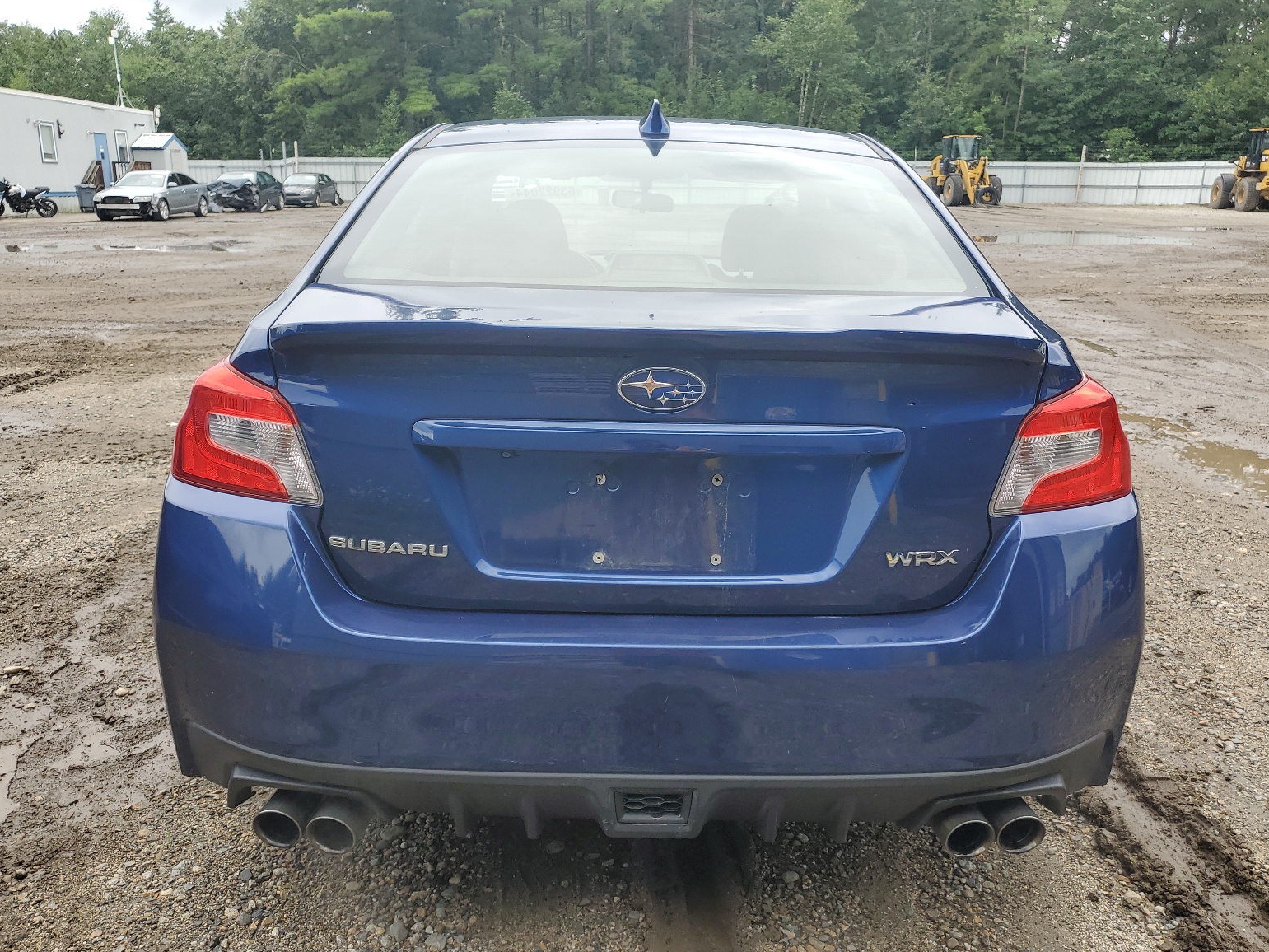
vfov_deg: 51.4
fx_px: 990
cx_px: 629
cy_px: 464
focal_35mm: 27
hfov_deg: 65.3
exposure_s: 1/667
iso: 50
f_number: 1.5
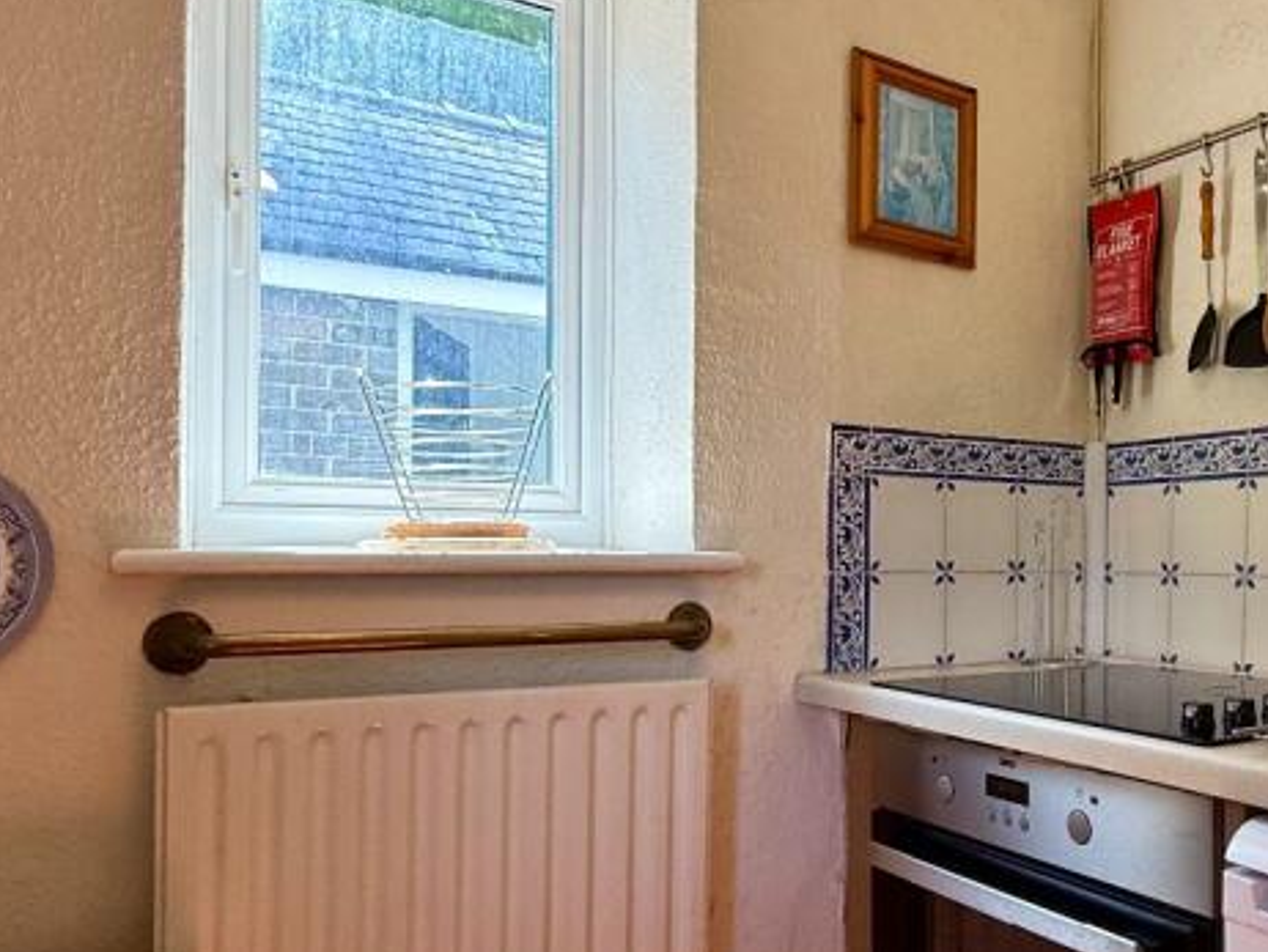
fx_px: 1136
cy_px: 551
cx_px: 889
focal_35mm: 31
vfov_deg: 45.3
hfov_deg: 56.5
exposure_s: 1/100
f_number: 2.2
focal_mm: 2.22
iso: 80
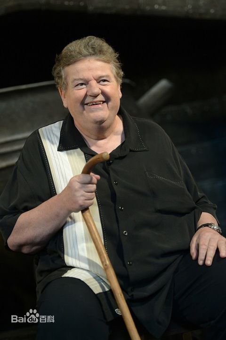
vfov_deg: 21.5
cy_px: 170
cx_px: 113
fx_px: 895
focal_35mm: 95
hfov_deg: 14.4
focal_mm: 95
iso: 2000
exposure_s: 1/200
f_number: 2.8
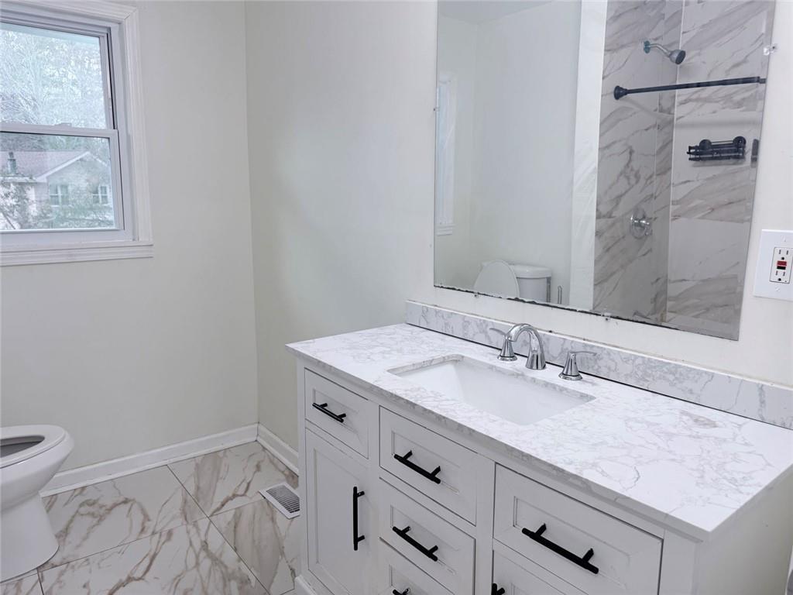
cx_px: 396
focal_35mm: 24
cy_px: 298
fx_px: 550
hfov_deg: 71.6
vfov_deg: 56.8
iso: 100
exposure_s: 1/120
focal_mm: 6.76
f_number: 1.78
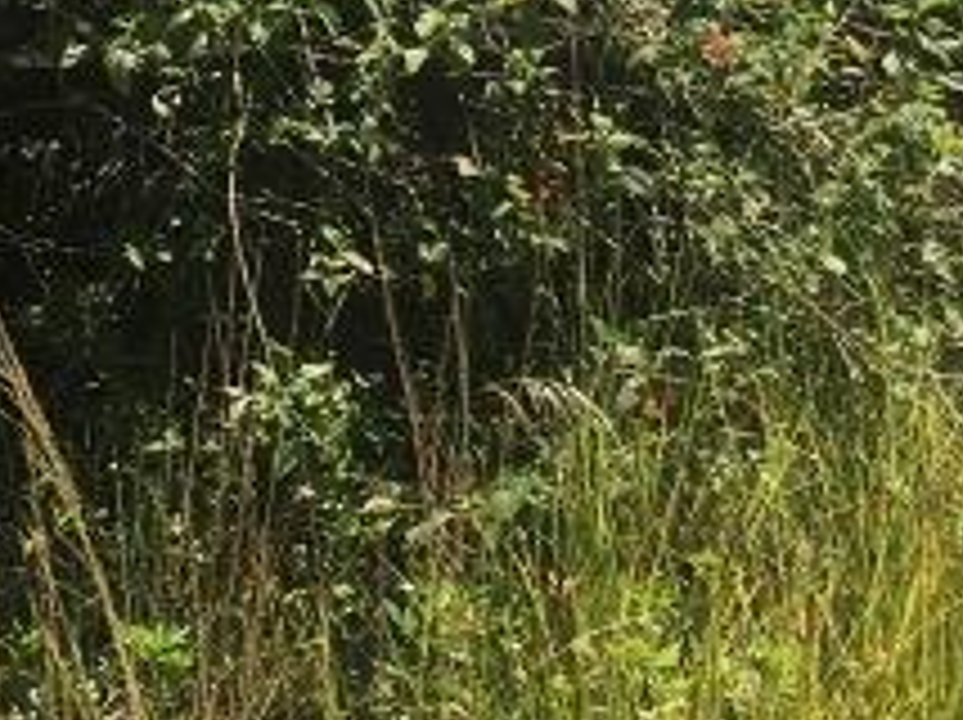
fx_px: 3863
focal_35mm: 139
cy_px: -207
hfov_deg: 14.2
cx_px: 243
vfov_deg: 10.4
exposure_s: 1/1131
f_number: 2.2
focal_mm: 4.15
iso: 25
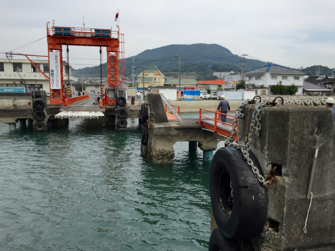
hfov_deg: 61.7
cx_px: 168
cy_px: 126
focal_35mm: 29
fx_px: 281
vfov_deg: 48.2
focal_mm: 4.15
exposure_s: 1/1068
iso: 32
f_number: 2.2
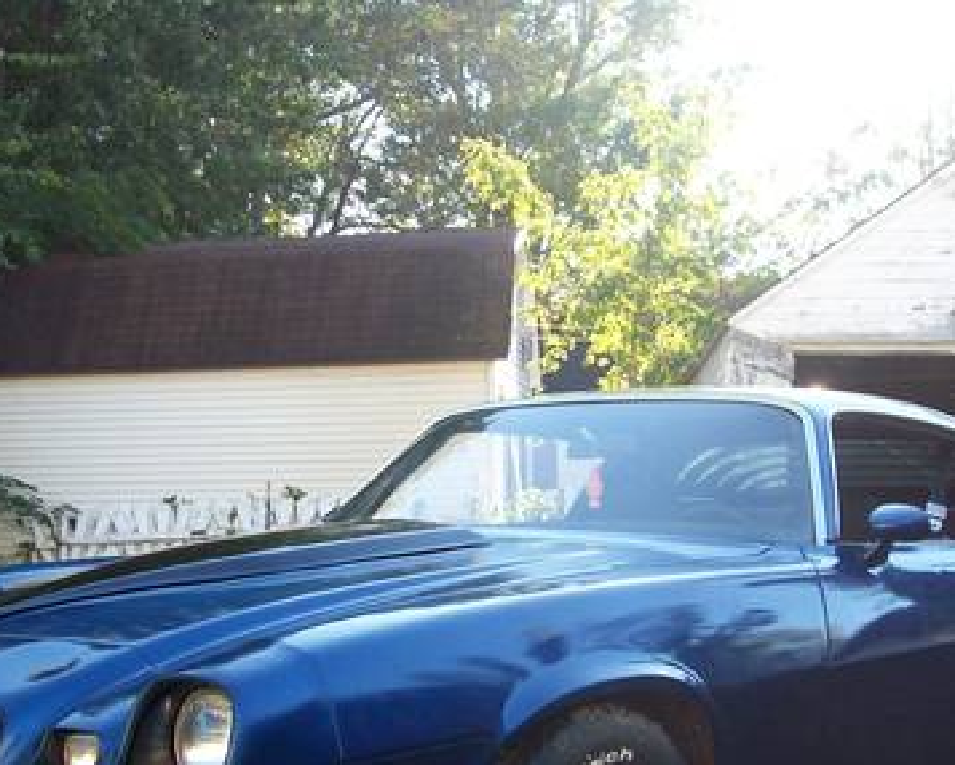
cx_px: 447
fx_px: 1669
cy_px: 556
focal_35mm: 59
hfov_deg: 31.9
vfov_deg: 25.6
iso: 80
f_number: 2.7
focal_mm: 6
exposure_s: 1/165
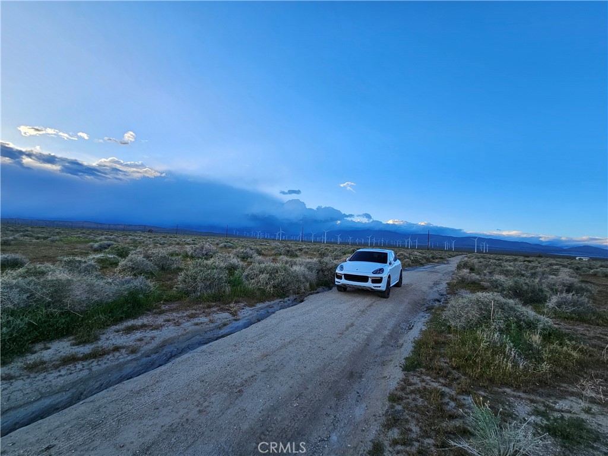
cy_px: 228
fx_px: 228
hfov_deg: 106.2
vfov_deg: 89.9
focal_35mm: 13
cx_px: 304
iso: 50
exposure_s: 1/748
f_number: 2.2
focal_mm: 2.2
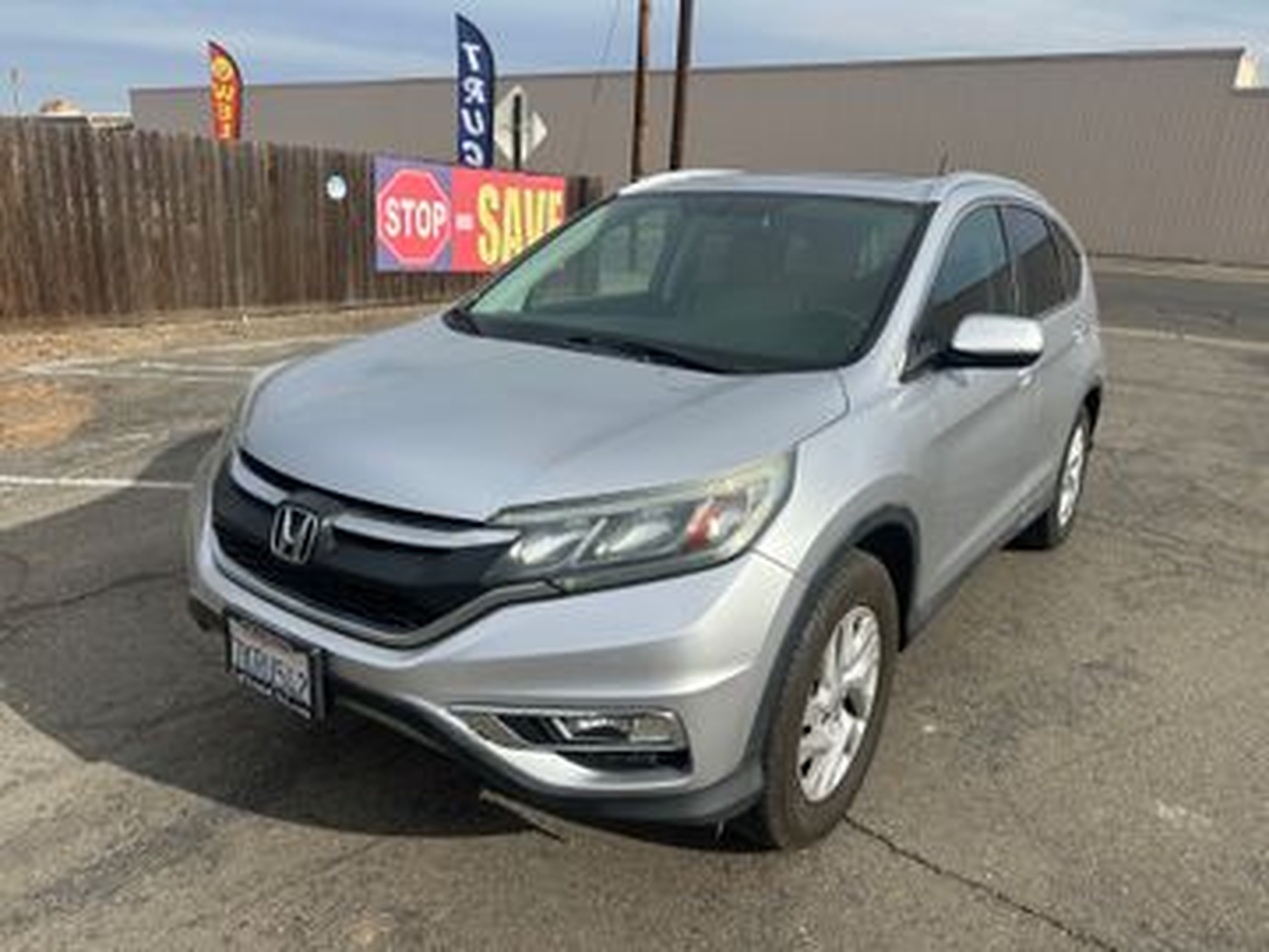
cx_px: 634
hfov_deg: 71.6
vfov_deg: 56.8
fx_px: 880
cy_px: 476
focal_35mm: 24
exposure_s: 1/5263
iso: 80
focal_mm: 6.86
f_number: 1.78
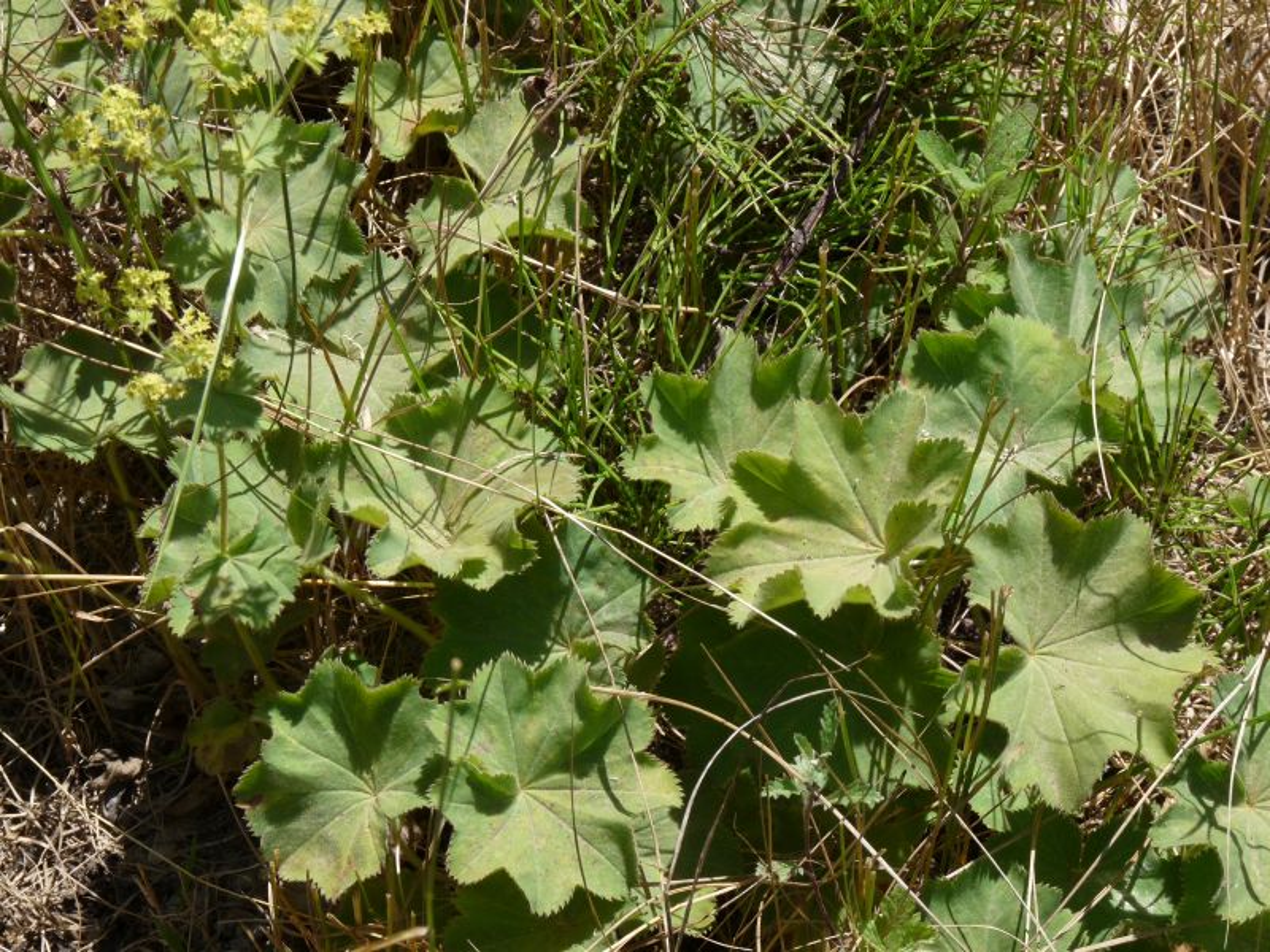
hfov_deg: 18.7
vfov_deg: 14.1
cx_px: 635
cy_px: 476
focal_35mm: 105
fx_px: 3852
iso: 100
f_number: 5.6
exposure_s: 1/400
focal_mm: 18.7
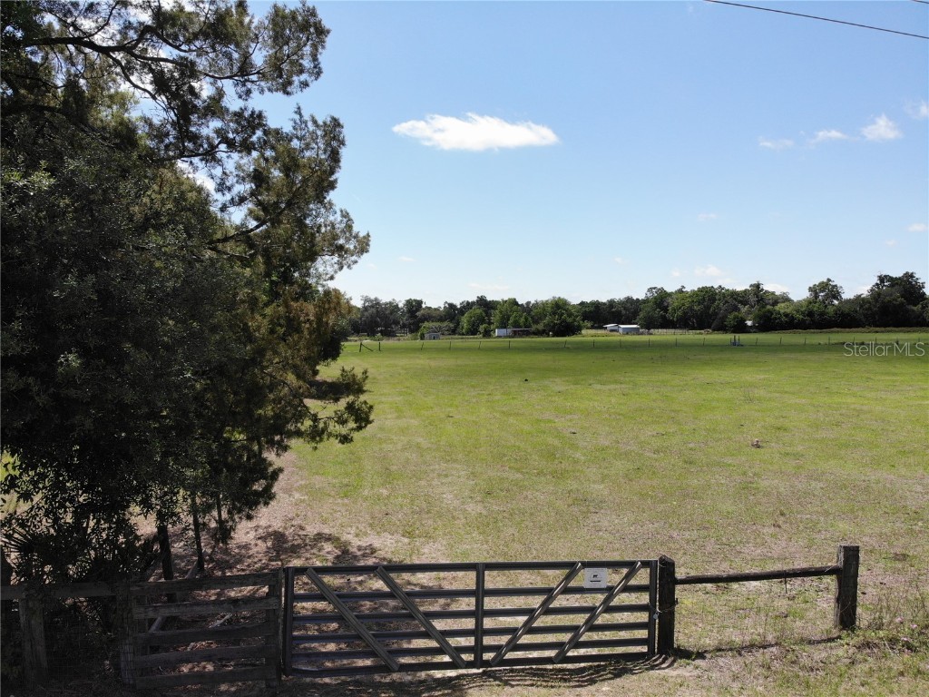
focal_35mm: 24
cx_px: 464
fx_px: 644
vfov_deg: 56.8
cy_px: 348
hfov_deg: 71.6
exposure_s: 1/880
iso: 100
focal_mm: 4.5
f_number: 2.8
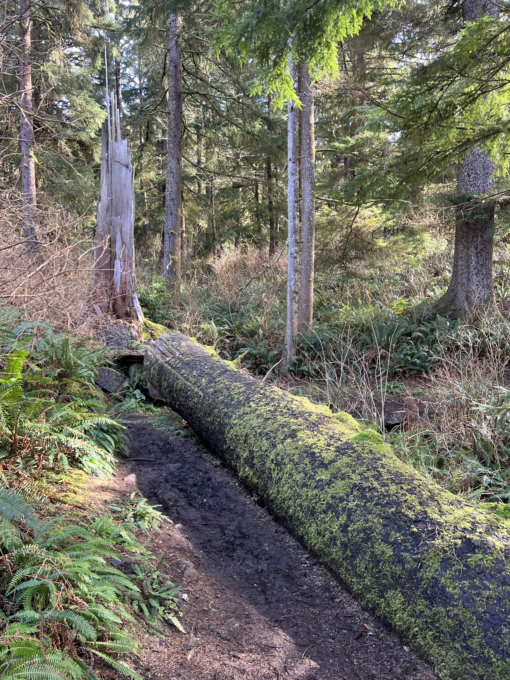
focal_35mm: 26
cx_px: 255
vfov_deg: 67.3
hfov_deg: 53.1
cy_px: 340
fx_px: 511
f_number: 1.5
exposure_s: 1/121
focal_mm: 5.7
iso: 125
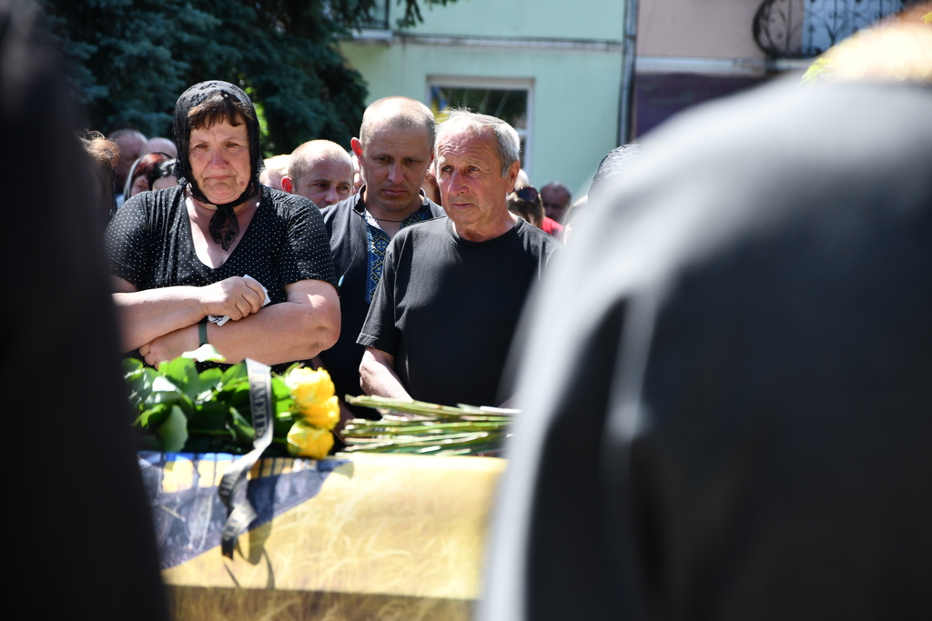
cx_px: 466
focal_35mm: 157
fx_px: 4065
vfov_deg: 8.7
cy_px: 310
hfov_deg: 13.1
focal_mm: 105
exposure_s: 1/500
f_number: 5.6
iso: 360
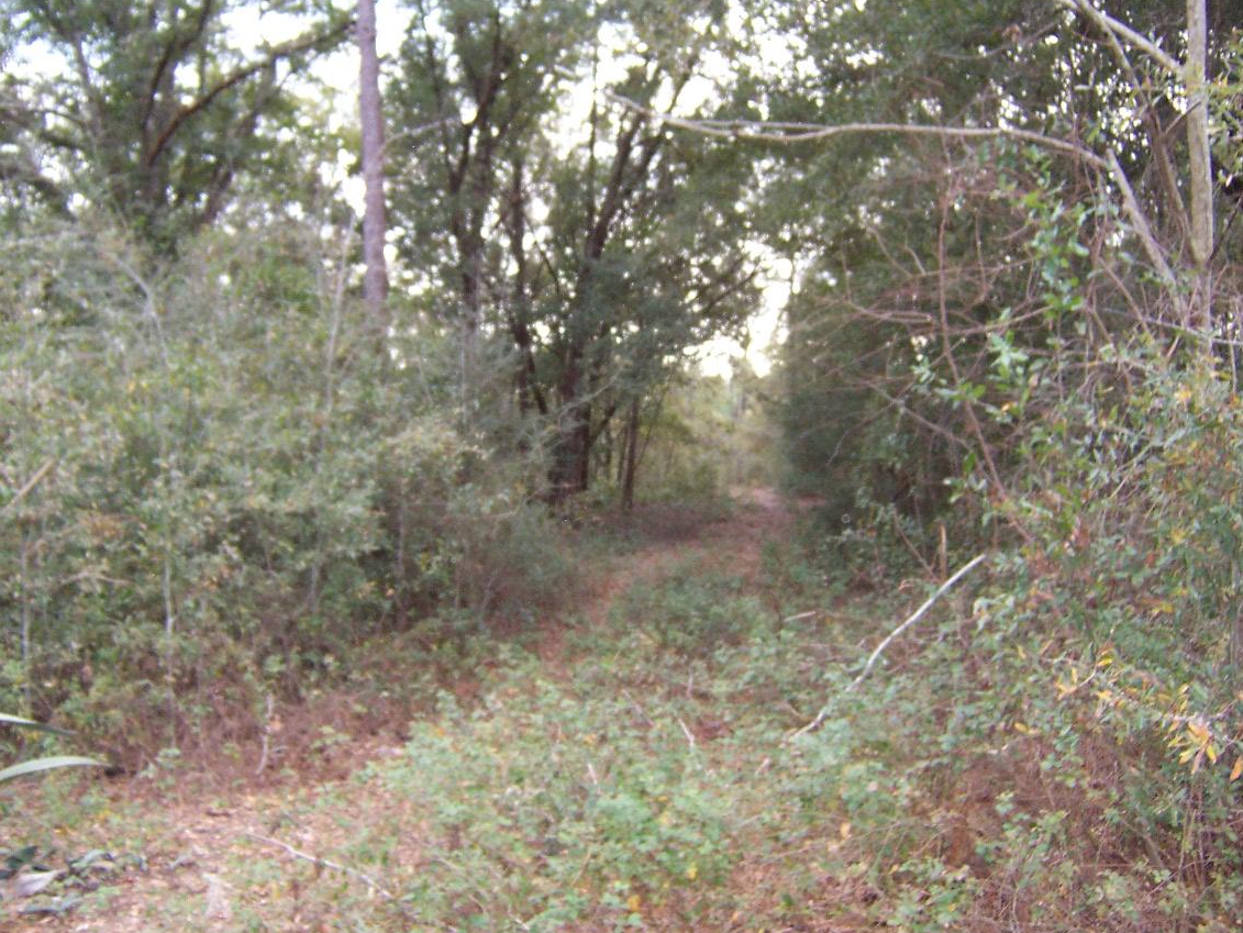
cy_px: 456
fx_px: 1257
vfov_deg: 40.7
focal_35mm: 35
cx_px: 623
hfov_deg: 52.6
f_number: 2.8
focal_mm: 5.5
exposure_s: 1/90
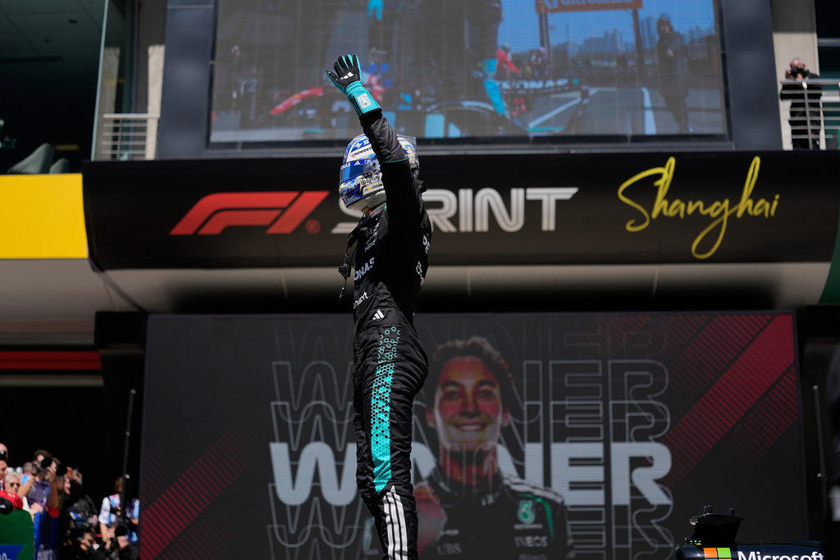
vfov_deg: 27.0
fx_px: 1167
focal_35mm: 50
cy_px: 280
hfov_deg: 39.6
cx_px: 420
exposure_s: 1/5000
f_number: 2
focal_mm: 50
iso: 100
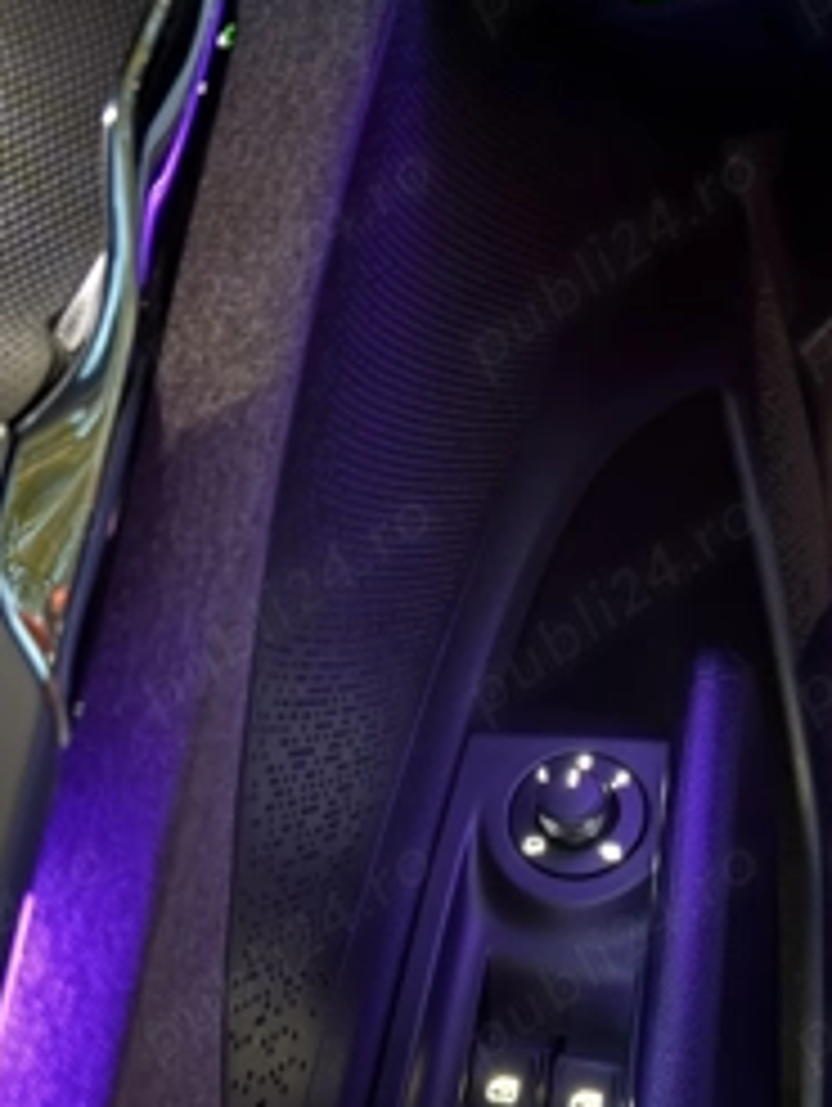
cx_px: 423
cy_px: 675
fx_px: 1248
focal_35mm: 39
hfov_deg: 36.9
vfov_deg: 47.5
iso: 3200
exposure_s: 1/2
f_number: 1.78
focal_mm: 6.76
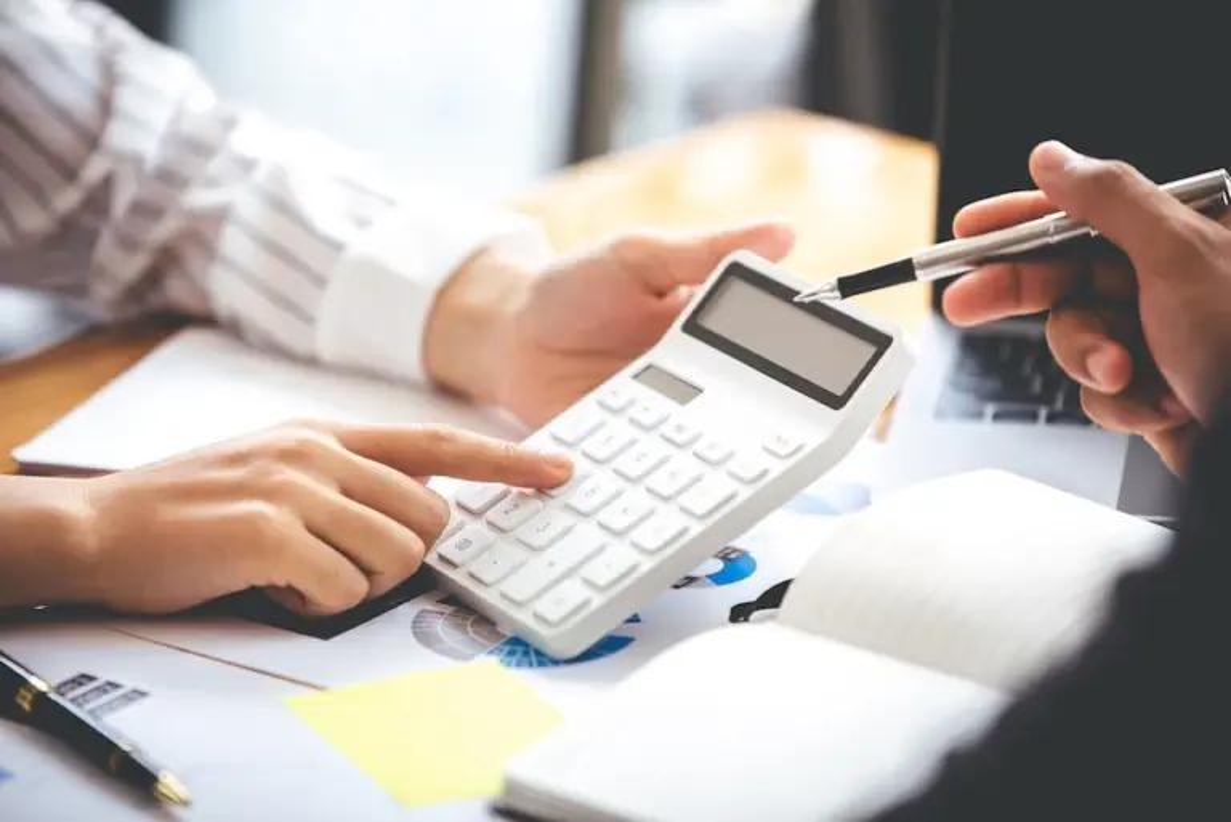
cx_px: 616
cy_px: 411
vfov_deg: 7.1
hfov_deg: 10.5
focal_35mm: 195
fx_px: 6671
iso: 200
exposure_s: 1/200
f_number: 2.8
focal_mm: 195
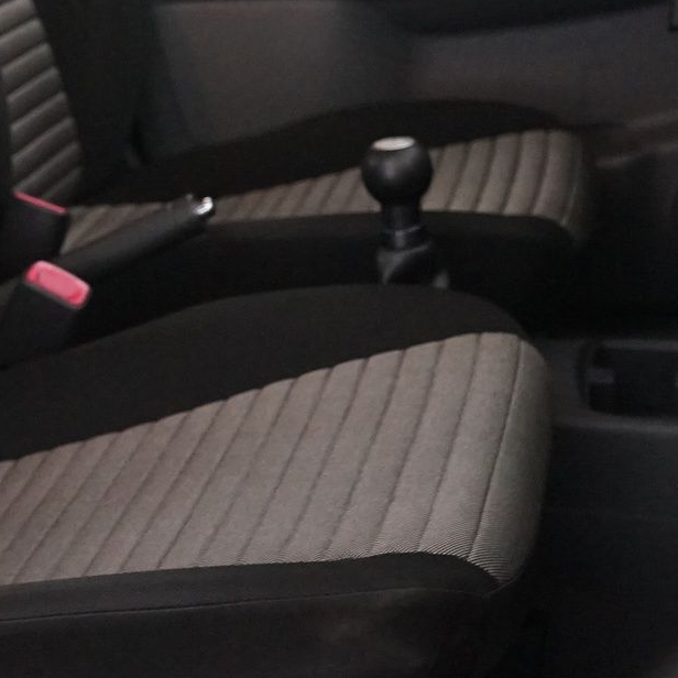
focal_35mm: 100
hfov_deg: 17.4
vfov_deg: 17.2
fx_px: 2216
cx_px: 273
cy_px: 101
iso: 4000
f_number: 3.5
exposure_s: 1/15
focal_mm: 29
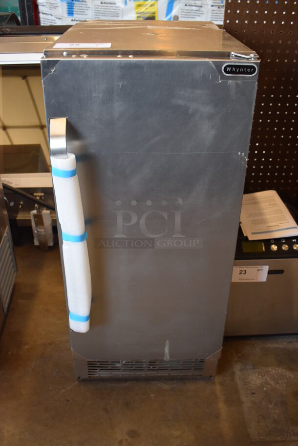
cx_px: 149
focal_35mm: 34
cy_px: 223
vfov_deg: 55.1
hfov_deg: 38.4
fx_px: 428
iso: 1000
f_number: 3.8
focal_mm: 23
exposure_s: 1/125
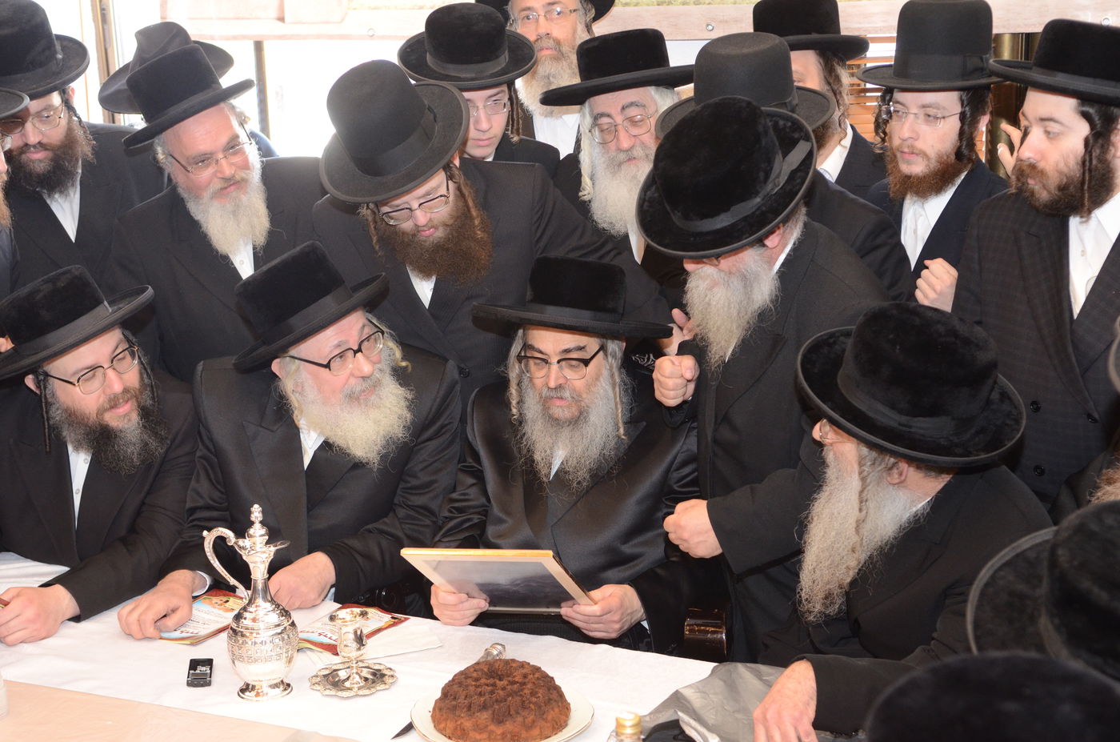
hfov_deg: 35.1
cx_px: 560
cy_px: 371
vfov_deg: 23.7
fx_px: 1770
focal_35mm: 57
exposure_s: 1/125
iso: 1600
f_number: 4
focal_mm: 38
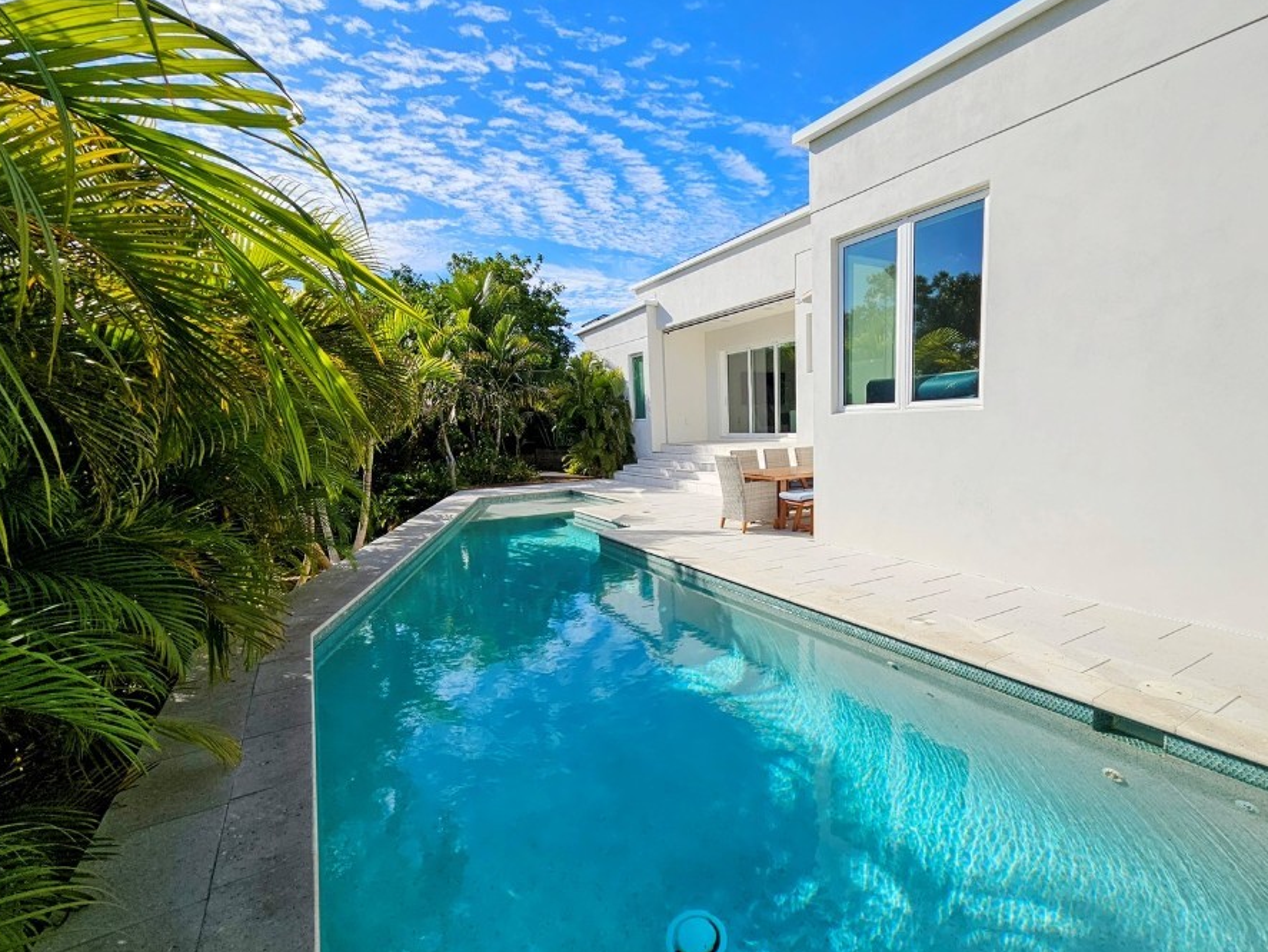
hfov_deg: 97.7
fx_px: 550
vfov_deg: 81.7
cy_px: 503
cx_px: 710
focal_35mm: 15
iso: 50
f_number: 2.2
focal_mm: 2.2
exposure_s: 1/3418
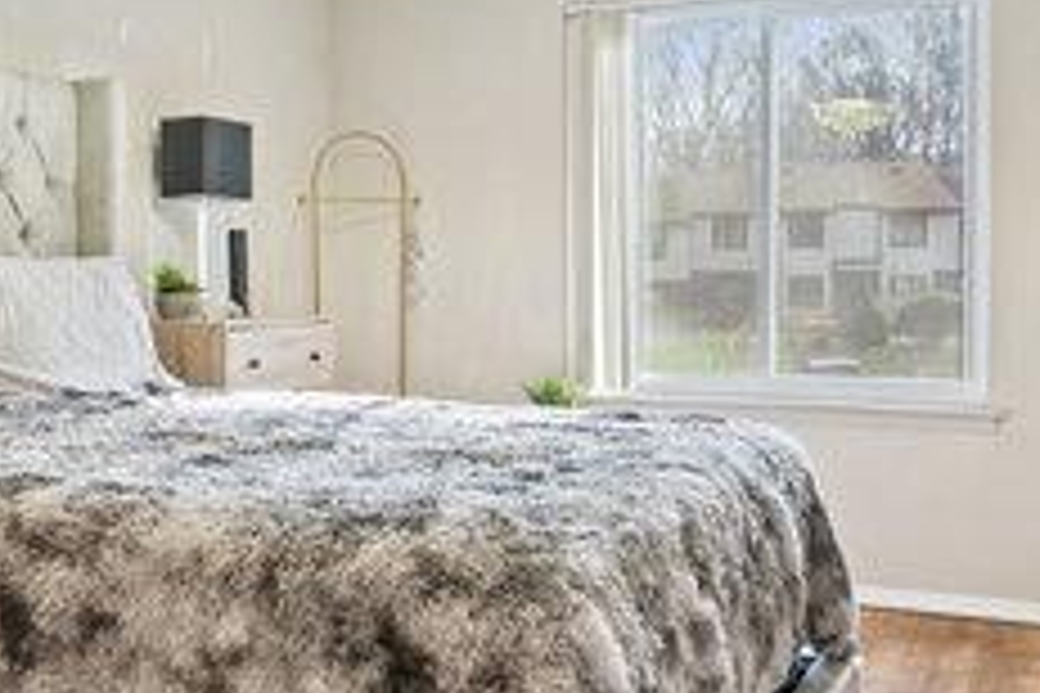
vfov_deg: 29.8
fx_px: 1300
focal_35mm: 45
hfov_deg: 43.1
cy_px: 274
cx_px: 365
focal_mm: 16
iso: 800
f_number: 5.6
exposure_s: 1/10
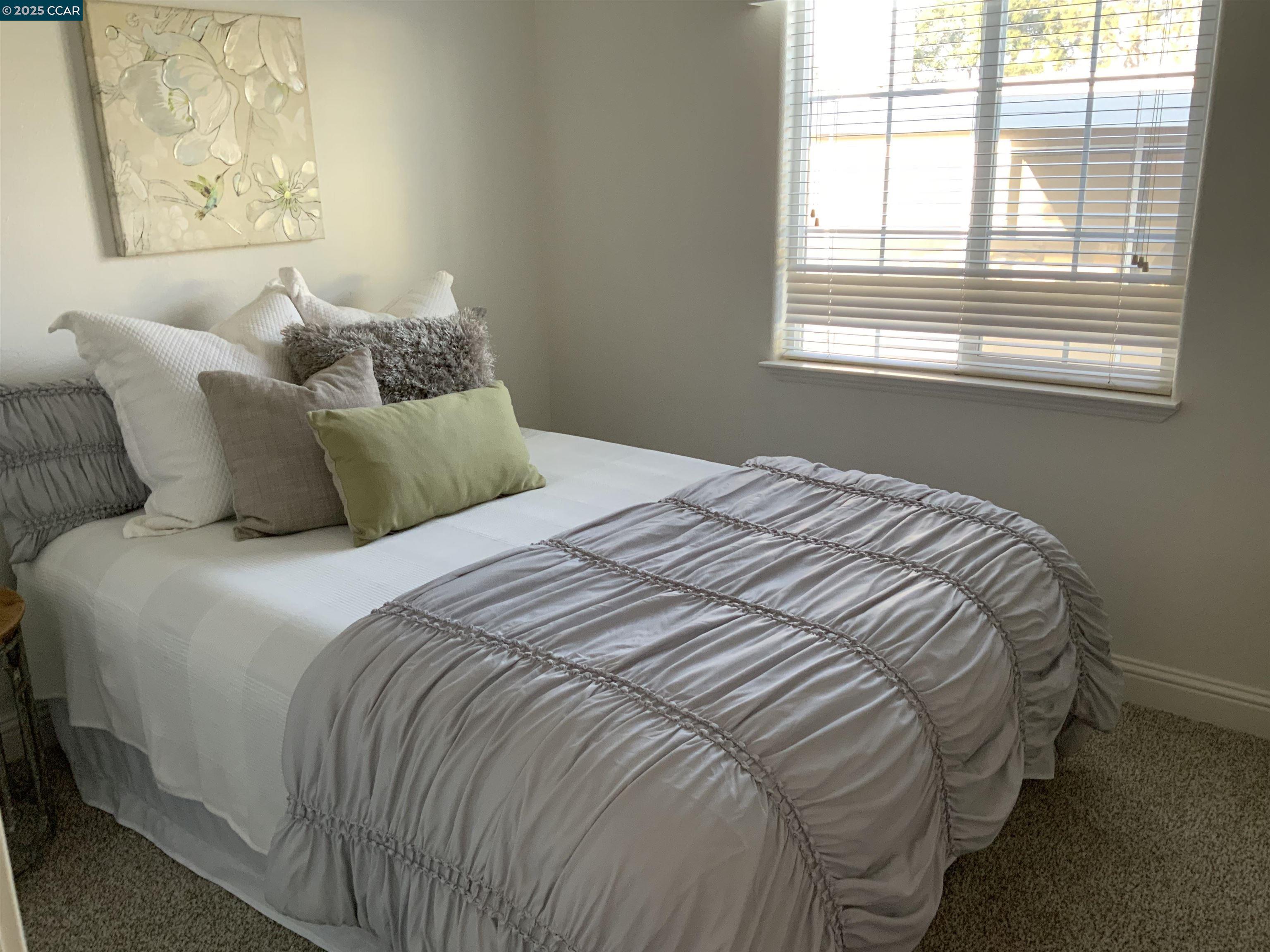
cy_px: 476
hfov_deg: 61.7
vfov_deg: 48.2
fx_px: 1064
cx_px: 635
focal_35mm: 29
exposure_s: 1/60
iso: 80
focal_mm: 3
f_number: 1.8
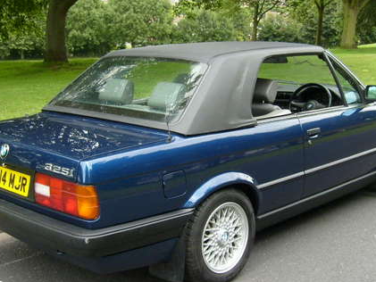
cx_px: 190
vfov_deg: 27.0
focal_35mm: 54
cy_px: 138
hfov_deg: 35.5
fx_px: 587
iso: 80
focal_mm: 5.8
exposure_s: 1/180
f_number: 2.8
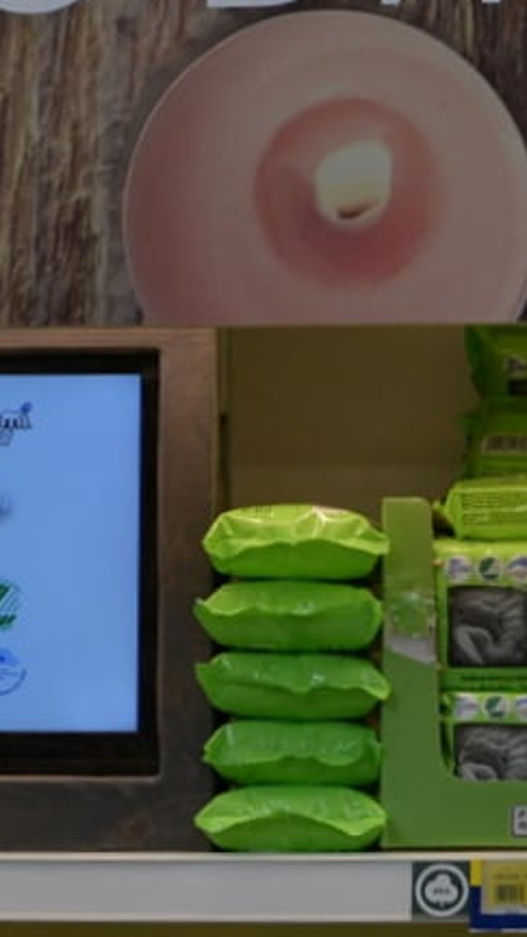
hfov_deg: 4.0
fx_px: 7448
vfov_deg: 7.2
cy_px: 254
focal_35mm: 300
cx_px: -269
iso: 400
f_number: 5
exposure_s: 1/100
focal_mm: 55
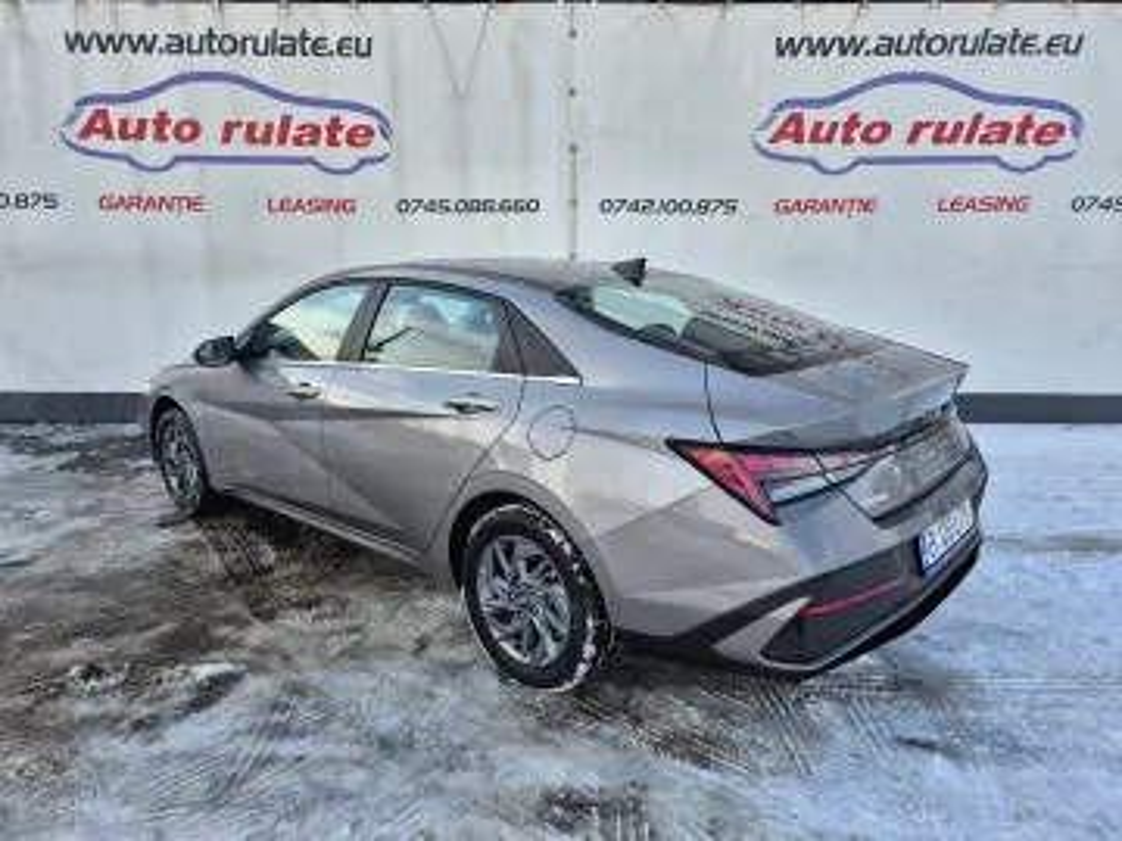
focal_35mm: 23
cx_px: 561
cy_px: 420
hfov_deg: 73.9
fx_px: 745
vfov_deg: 58.9
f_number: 1.8
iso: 25
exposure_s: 1/449
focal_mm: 5.4
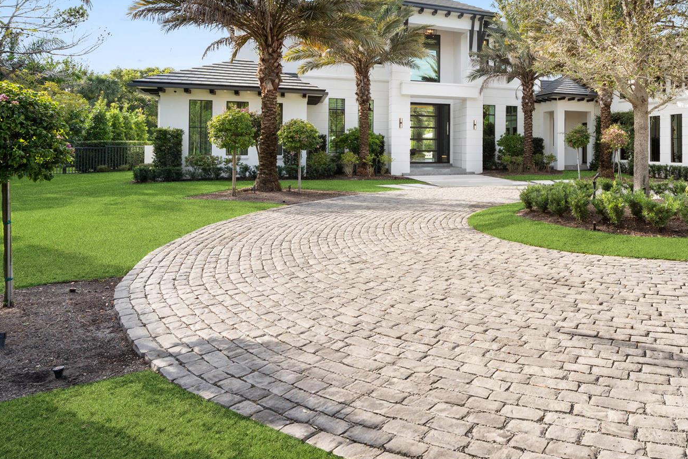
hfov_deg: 64.4
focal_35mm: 26
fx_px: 496
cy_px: 136
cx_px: 535
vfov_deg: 48.4
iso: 250
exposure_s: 1/60
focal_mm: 16.6
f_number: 9
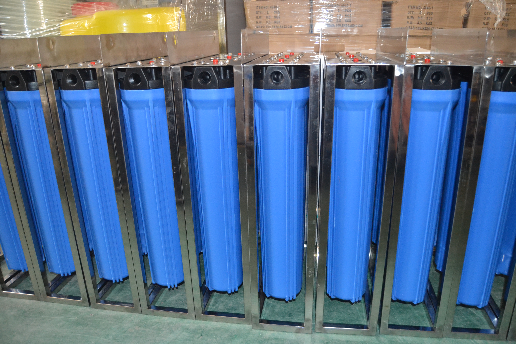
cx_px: 258
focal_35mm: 27
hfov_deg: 67.4
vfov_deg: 47.9
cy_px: 172
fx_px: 387
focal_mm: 18
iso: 2500
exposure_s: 1/60
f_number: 3.5
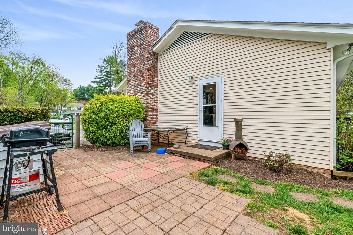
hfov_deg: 100.4
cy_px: 118
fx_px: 147
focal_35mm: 15
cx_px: 176
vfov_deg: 77.3
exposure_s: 1/200
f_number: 8
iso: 400
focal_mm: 10
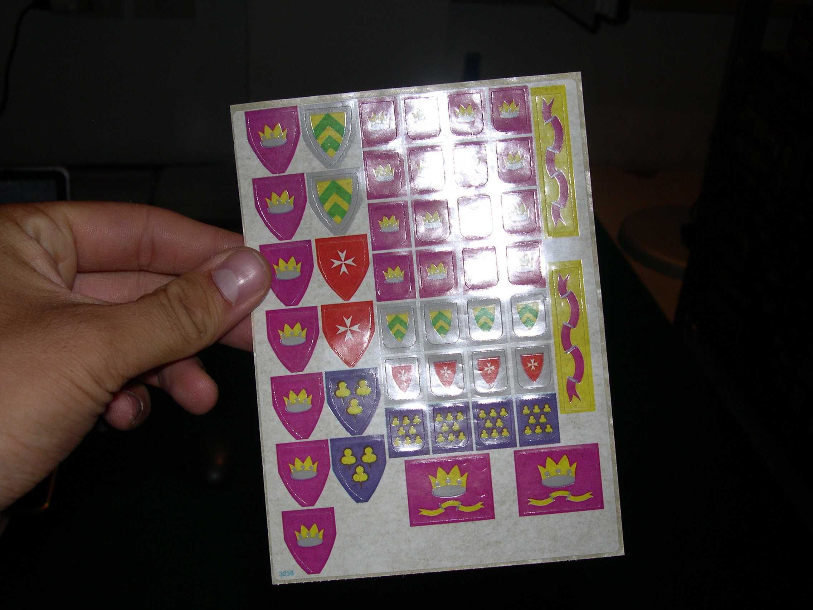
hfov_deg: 49.0
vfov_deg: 37.7
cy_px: 305
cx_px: 406
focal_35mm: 38
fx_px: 892
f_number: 7.6
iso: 100
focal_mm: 8
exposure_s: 1/60
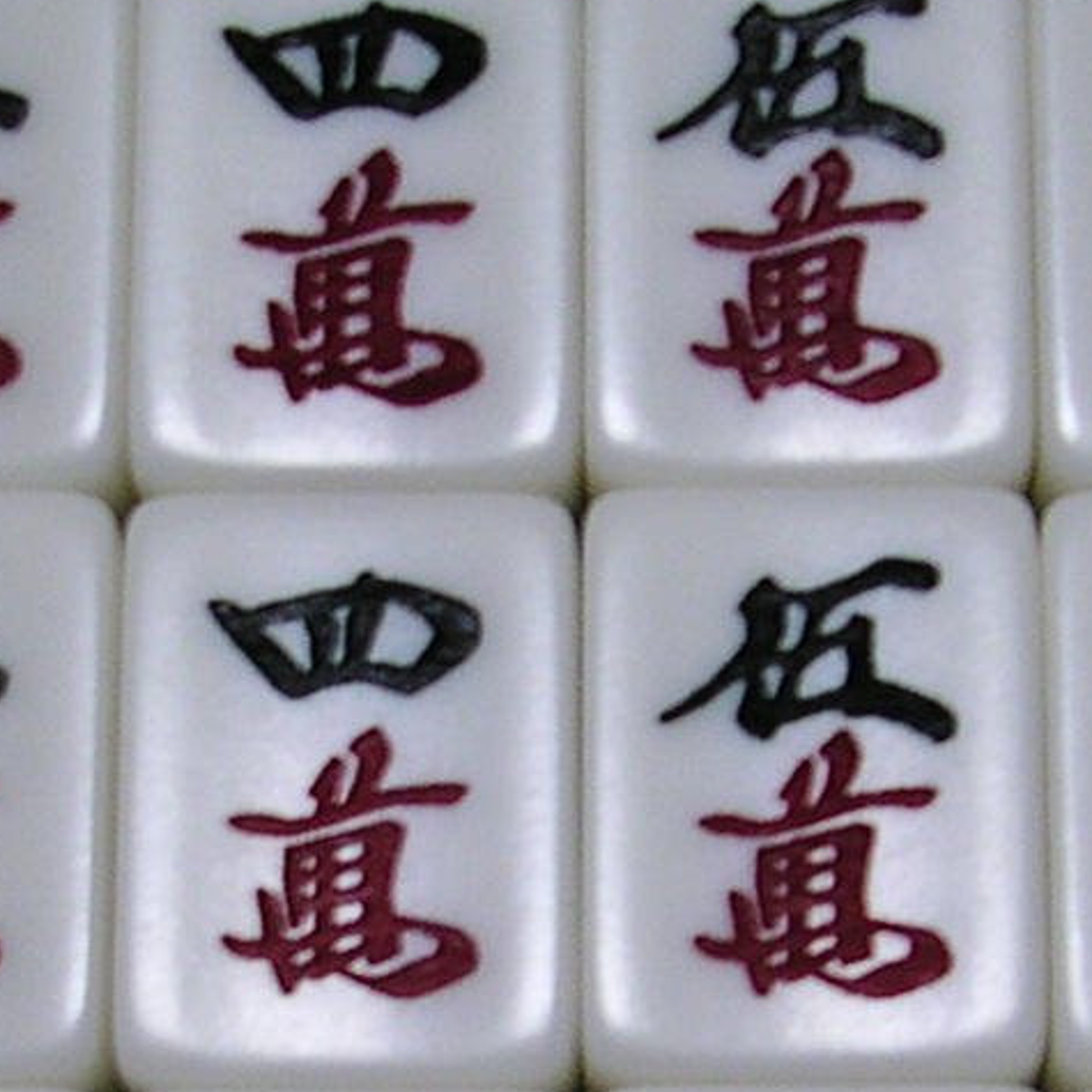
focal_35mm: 141
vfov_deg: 12.3
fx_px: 5032
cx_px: 756
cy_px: 1069
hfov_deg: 12.4
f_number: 2.7
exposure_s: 1/7.9
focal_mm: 5.6
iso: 100
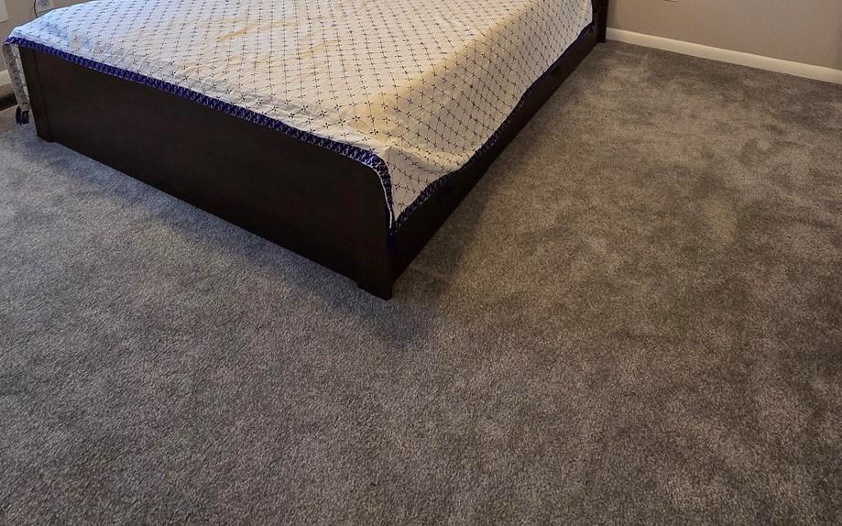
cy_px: -22
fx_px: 551
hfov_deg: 74.5
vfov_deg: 42.6
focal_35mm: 24
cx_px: 468
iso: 640
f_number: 2.2
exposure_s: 1/60
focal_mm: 2.2
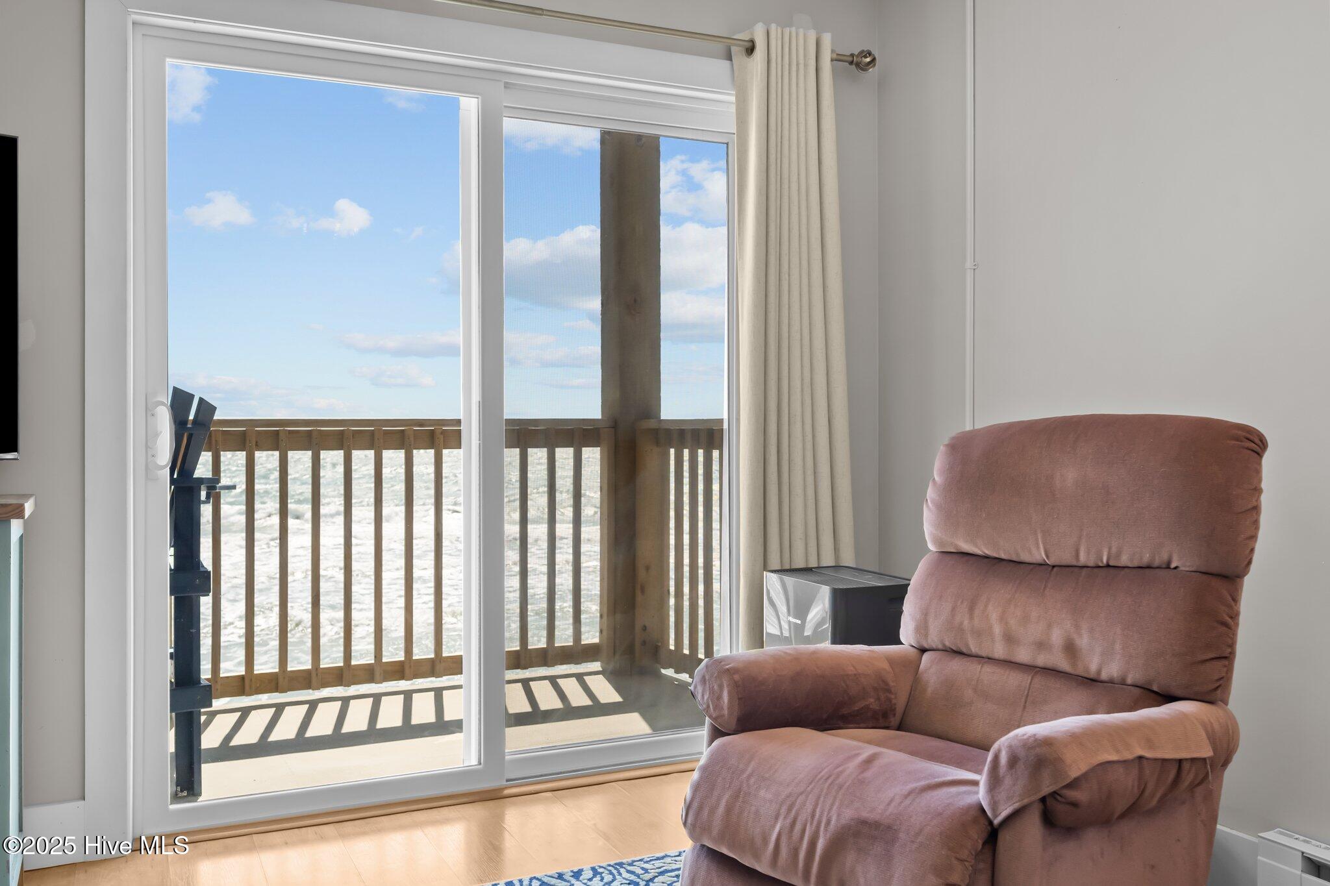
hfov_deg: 61.9
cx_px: 665
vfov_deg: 43.6
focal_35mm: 30
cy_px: 443
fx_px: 1108
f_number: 7.1
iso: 640
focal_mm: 30
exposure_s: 1/50
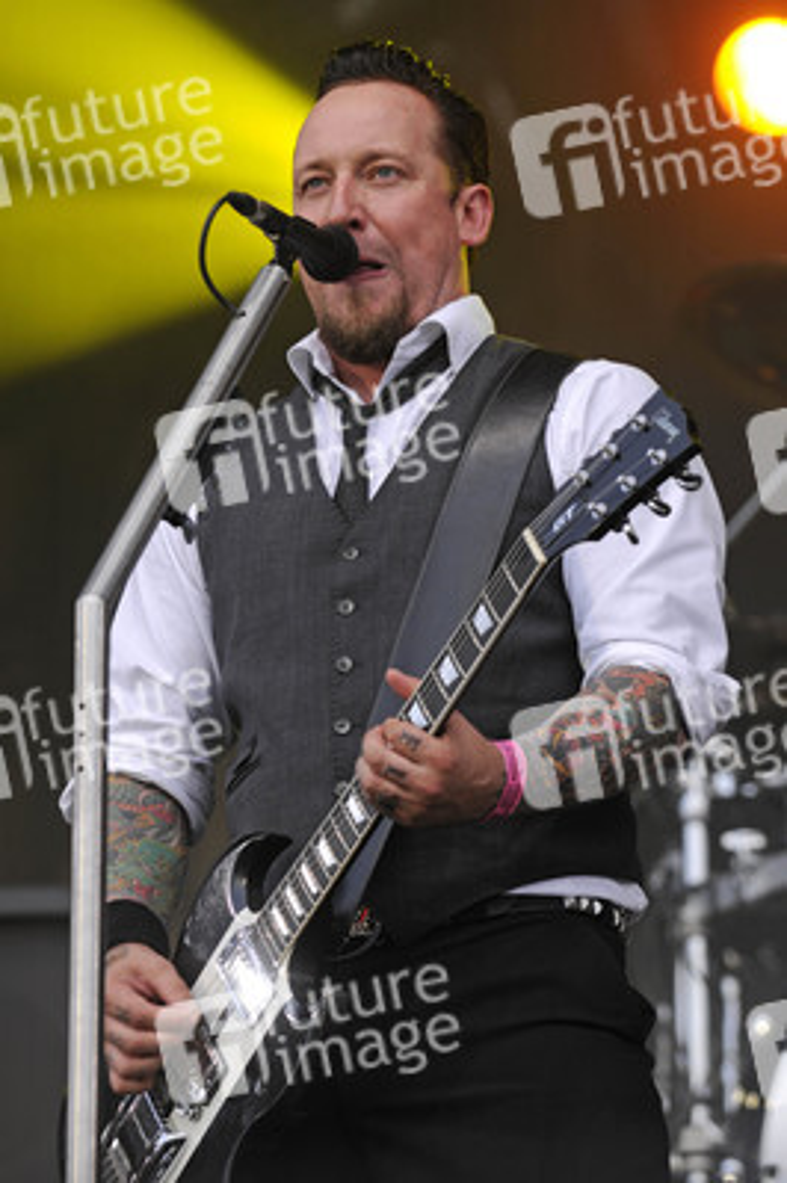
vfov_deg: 7.9
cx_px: 394
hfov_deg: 5.2
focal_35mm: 262
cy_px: 592
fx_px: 8622
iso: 320
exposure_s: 1/250
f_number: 4
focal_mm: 175
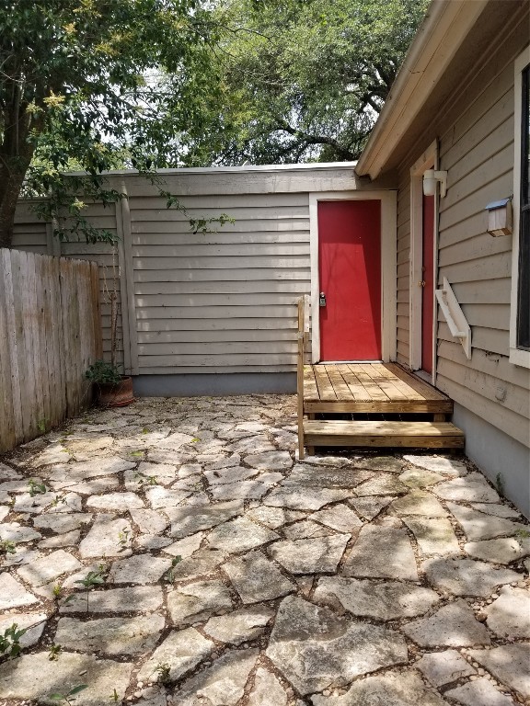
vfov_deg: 67.3
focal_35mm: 26
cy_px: 353
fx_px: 531
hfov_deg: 53.1
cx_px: 265
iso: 50
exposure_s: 1/958
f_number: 1.7
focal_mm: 4.25
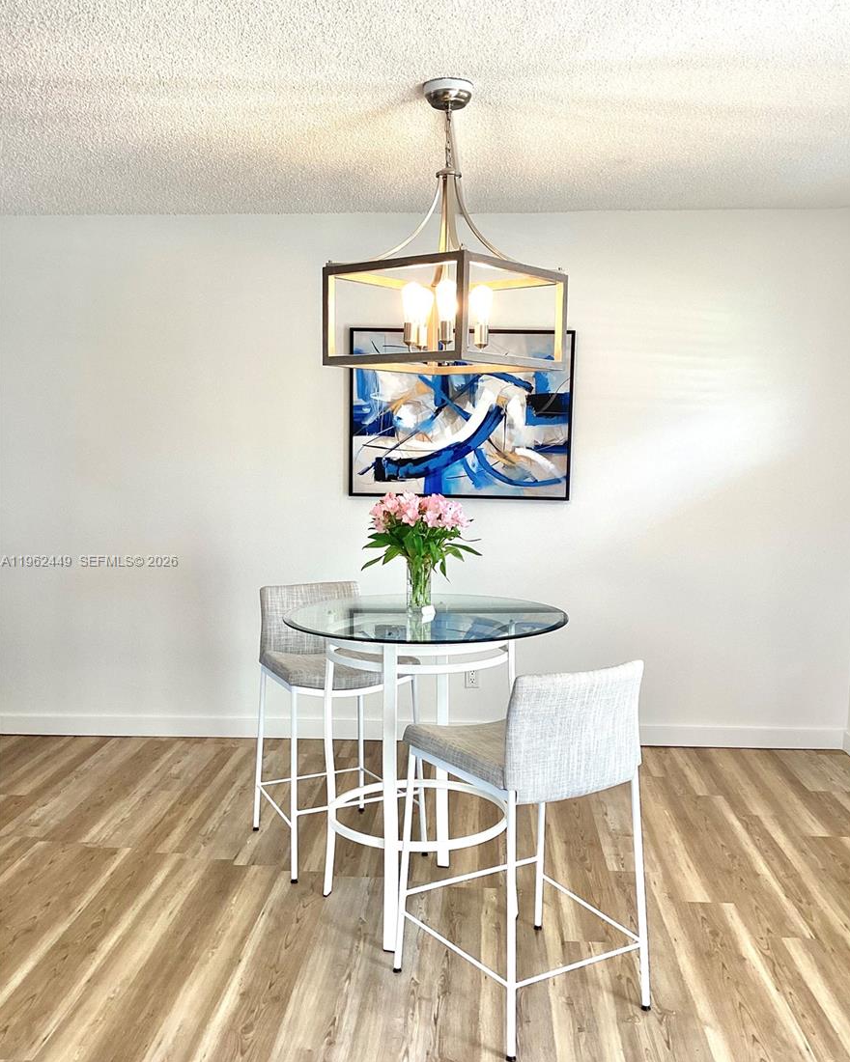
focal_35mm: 33
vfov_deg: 54.2
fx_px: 1038
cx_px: 433
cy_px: 562
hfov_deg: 44.5
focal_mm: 3.3
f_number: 2.4
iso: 80
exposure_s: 1/120
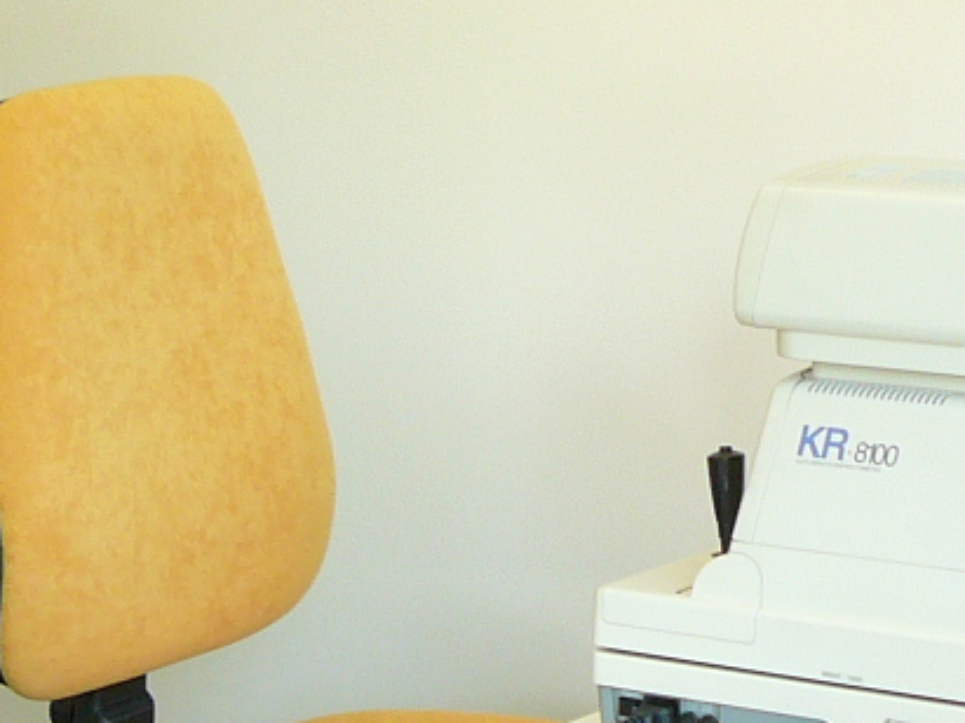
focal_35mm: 109
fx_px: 3038
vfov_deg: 13.4
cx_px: 1003
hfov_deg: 17.6
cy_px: 749
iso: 125
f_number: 2.8
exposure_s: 1/15
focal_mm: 5.2
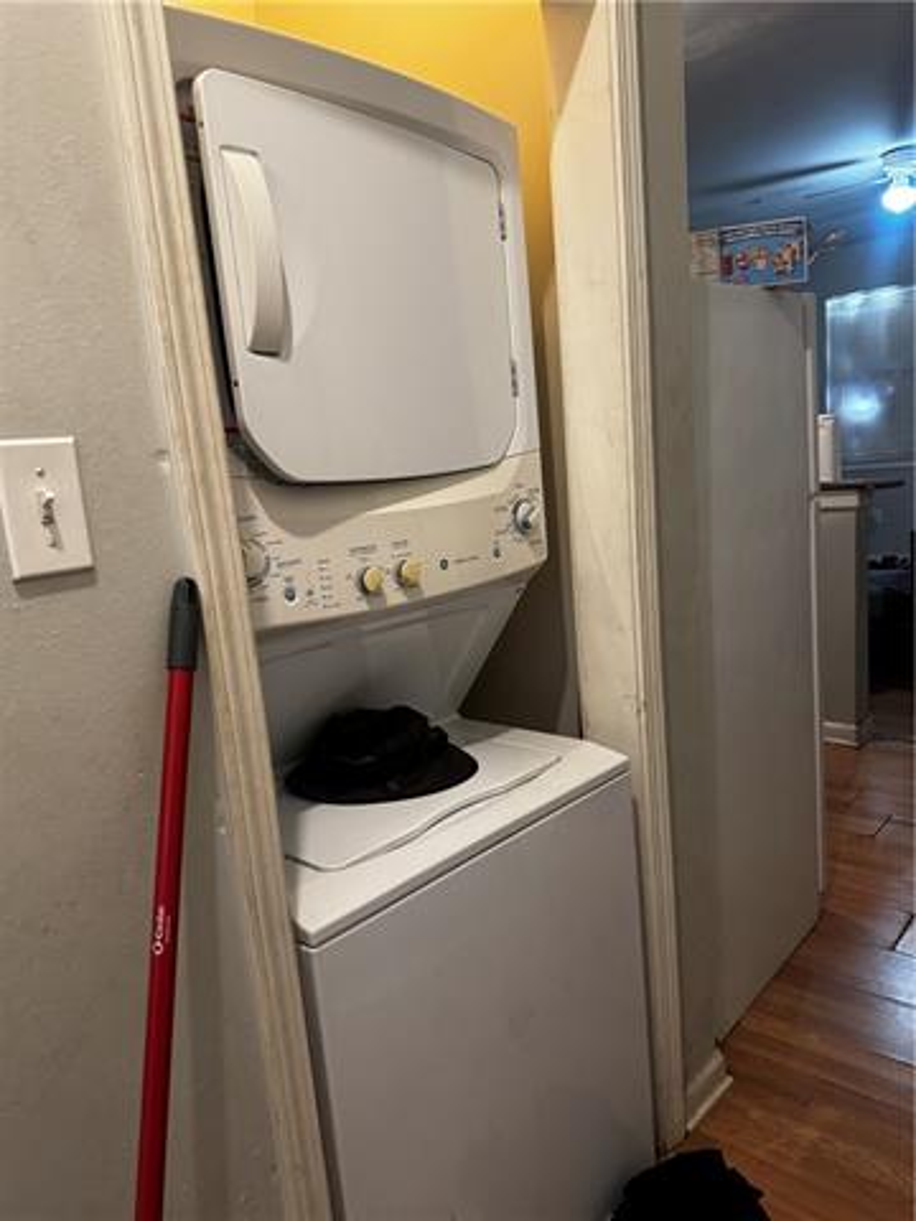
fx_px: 847
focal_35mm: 24
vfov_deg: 71.6
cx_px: 458
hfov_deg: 56.8
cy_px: 610
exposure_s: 1/60
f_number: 1.78
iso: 640
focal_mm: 6.76
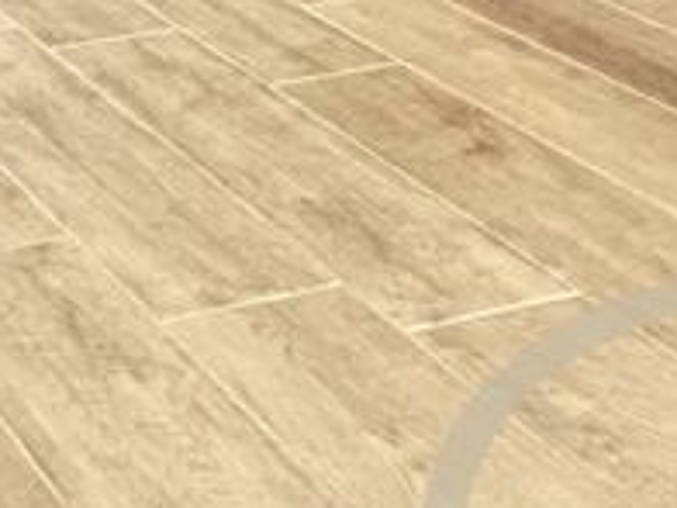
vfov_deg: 14.3
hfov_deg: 20.0
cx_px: -107
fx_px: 1819
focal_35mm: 93
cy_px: -365
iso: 400
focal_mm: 2.22
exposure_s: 1/50
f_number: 2.2
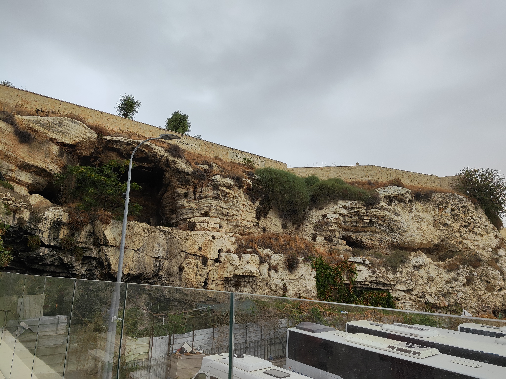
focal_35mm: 23
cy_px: 190
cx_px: 253
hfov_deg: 73.9
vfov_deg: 58.9
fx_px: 336
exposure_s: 1/1360
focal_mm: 5.4
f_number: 1.8
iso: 50
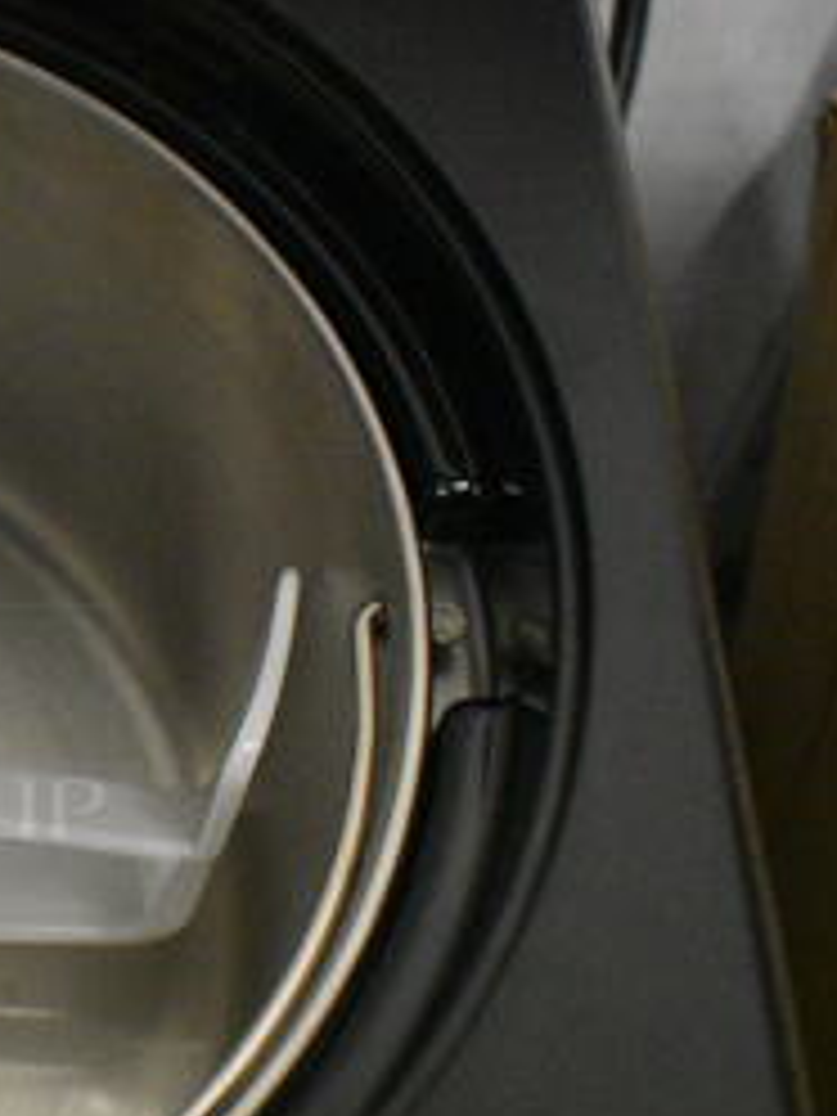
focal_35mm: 64
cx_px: -356
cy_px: 621
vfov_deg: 30.2
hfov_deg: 20.3
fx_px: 2063
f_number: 7.1
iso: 6400
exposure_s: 1/200
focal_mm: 18
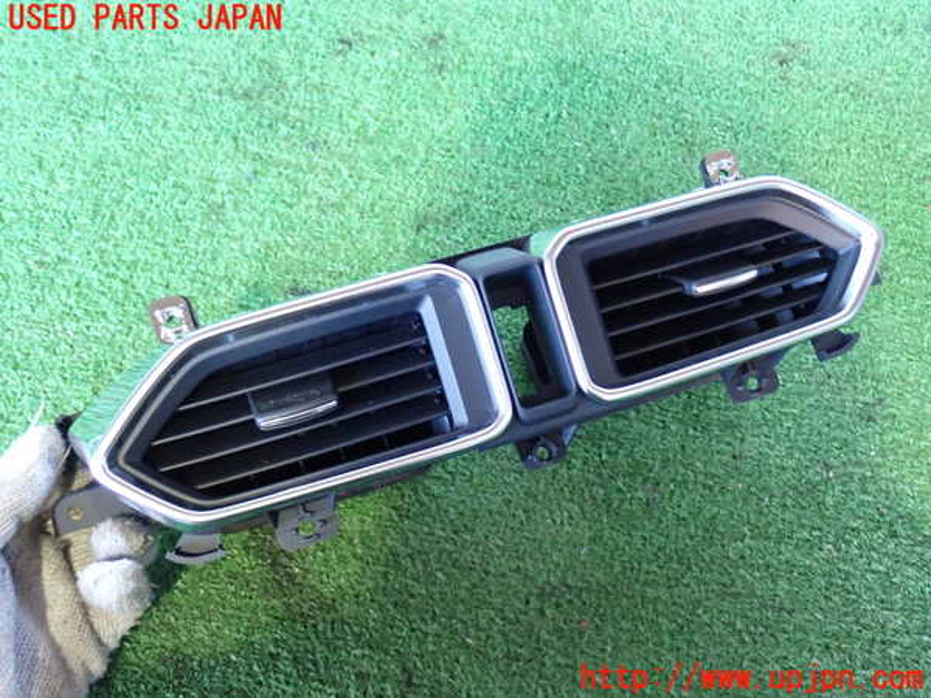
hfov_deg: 51.4
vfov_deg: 39.7
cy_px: 349
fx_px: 968
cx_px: 466
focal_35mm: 36
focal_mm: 6.37
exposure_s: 1/40
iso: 800
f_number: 2.5
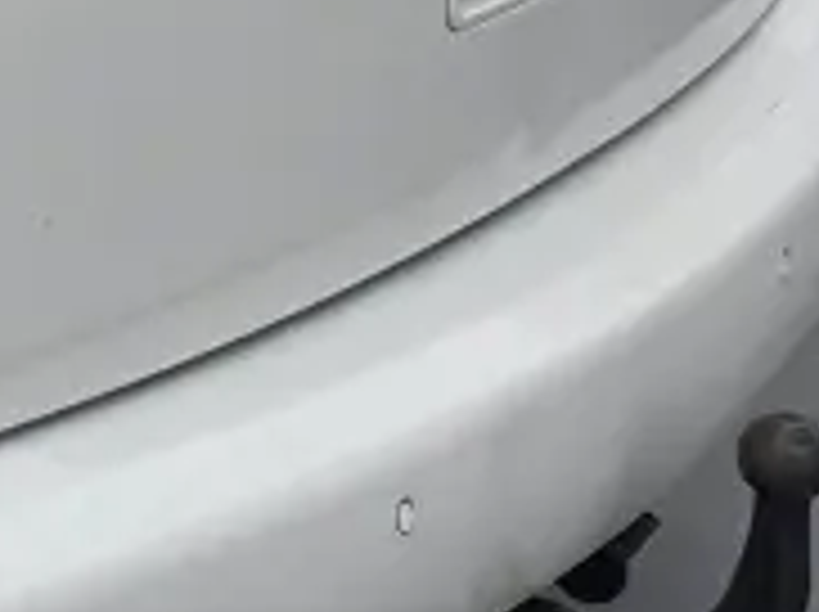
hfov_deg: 10.0
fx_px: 4300
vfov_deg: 7.9
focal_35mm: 182
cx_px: -904
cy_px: -423
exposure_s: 1/100
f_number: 1.7
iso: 25
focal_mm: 6.3
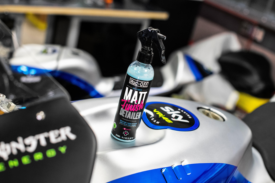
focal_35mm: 50
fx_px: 382
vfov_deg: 27.0
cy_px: 92
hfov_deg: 39.6
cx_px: 138
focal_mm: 50
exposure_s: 1/400
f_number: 5
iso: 3200
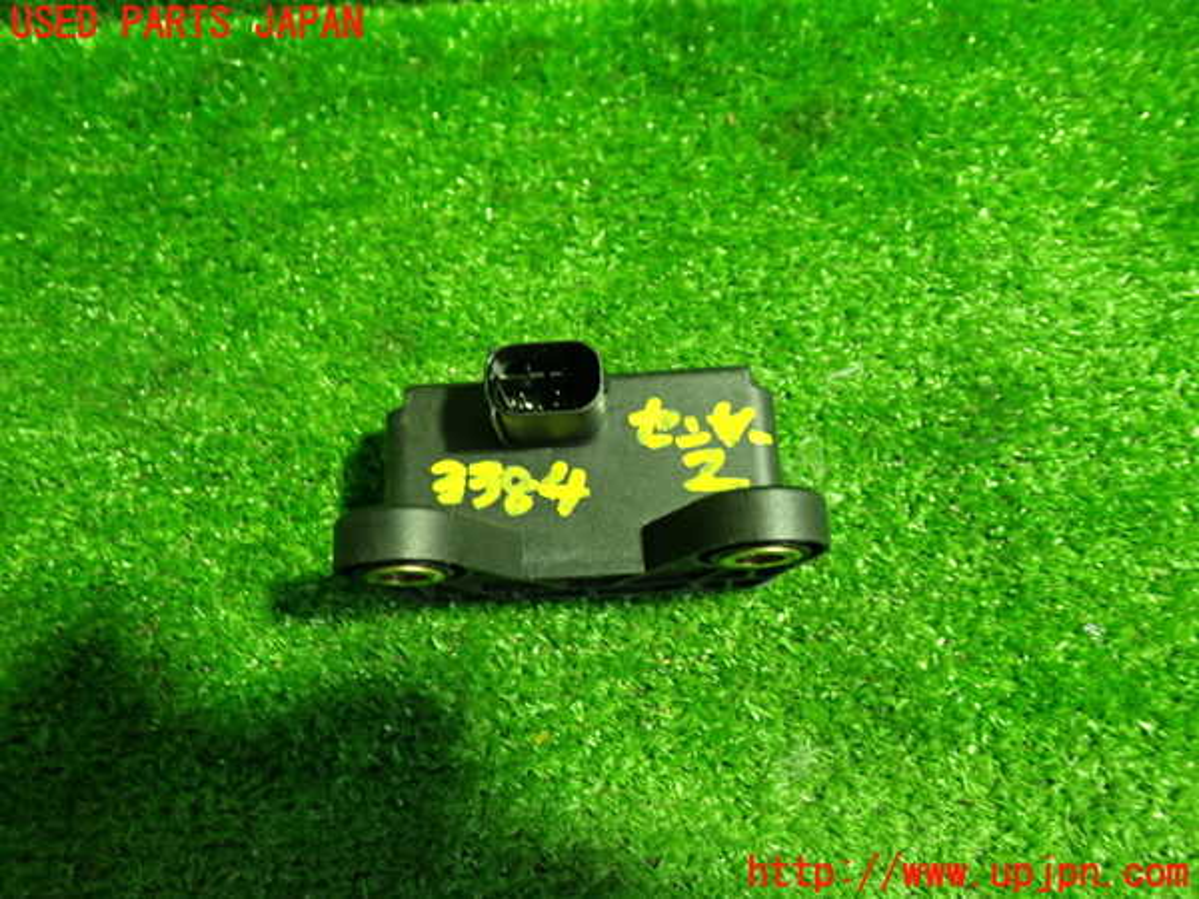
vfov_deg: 46.8
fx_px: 1039
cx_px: 600
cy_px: 450
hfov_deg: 60.0
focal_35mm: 30
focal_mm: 5.4
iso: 500
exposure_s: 1/30
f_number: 2.3
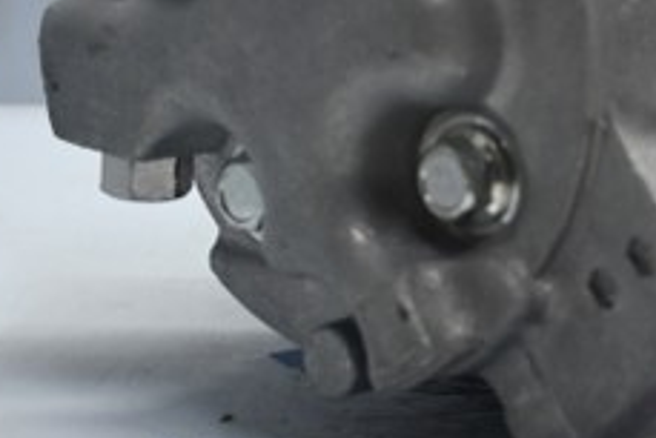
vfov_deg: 9.9
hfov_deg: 14.7
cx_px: 633
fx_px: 2504
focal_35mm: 137
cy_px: -72
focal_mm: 35
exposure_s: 1/60
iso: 720
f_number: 5.3
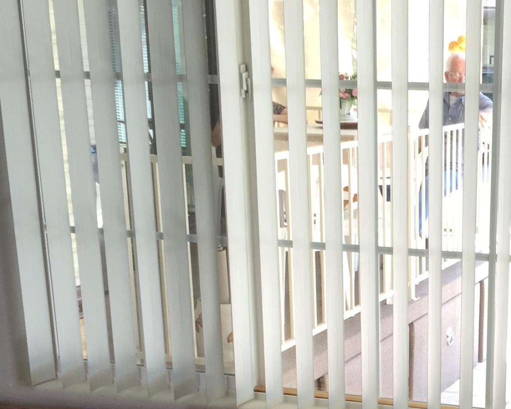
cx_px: 461
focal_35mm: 75
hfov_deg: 24.6
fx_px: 1134
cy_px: 493
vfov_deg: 19.3
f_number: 2.2
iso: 32
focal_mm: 4.15
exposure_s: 1/60
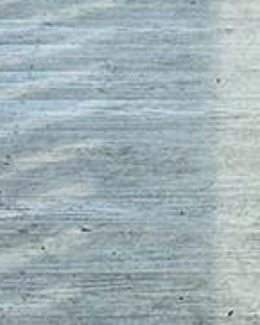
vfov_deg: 5.8
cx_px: 237
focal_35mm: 310
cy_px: -673
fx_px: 2979
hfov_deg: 5.0
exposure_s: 1/4016
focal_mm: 6.86
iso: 64
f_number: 1.78
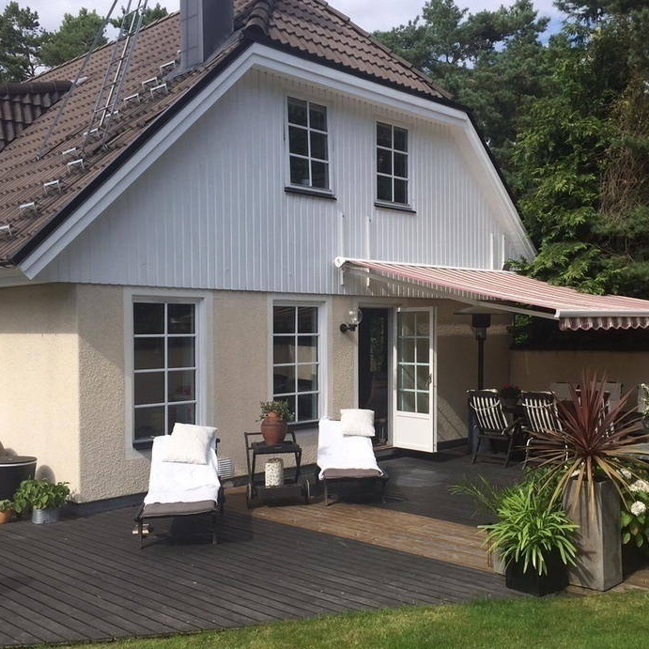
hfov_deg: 43.7
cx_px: 387
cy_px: 352
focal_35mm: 38
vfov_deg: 43.8
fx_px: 806
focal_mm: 4.15
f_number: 2.2
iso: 32
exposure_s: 1/1582
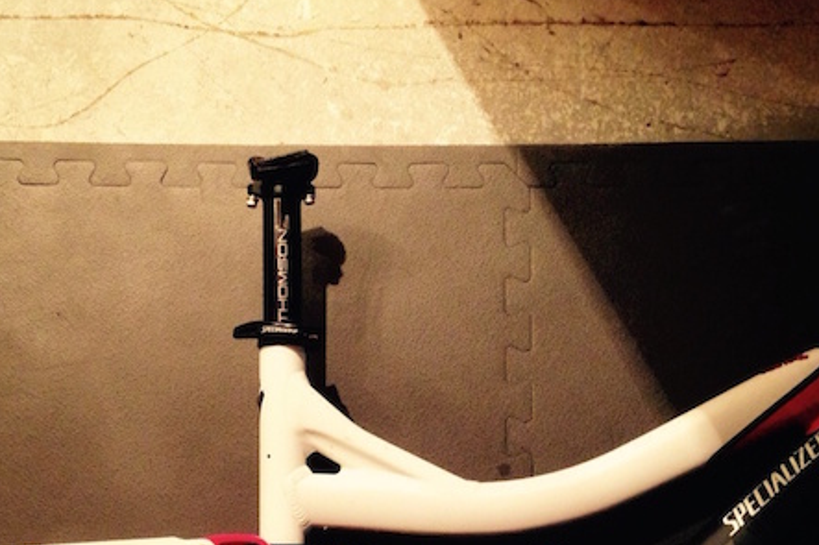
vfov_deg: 21.5
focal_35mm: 62
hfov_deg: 32.3
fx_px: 1410
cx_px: 348
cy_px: 471
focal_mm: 4.12
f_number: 2.4
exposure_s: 1/20
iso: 250
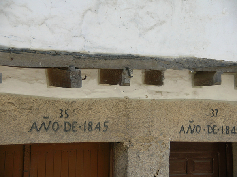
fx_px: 746
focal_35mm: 109
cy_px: 88
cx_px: 118
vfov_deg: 13.6
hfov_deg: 18.1
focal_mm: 17.9
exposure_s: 1/147
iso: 50
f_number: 3.5
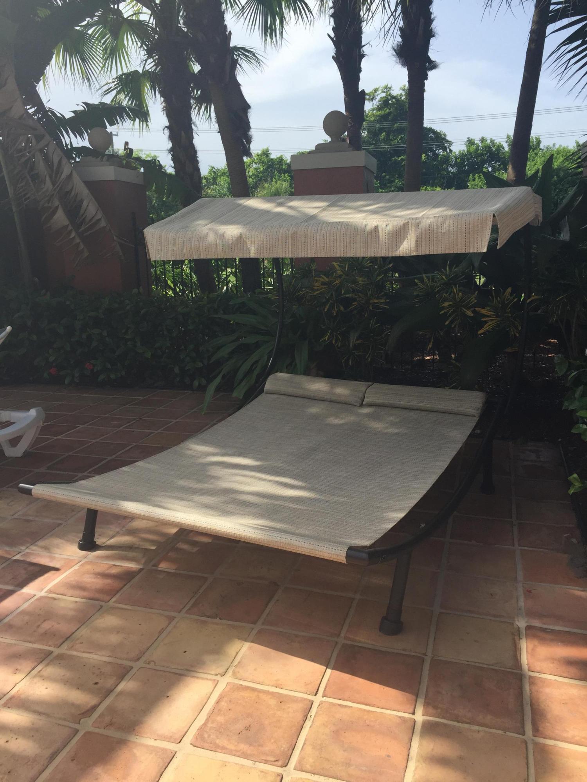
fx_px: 656
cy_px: 391
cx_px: 294
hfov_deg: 48.2
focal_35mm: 29
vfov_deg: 61.7
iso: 32
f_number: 2.2
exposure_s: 1/1041
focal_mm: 4.15
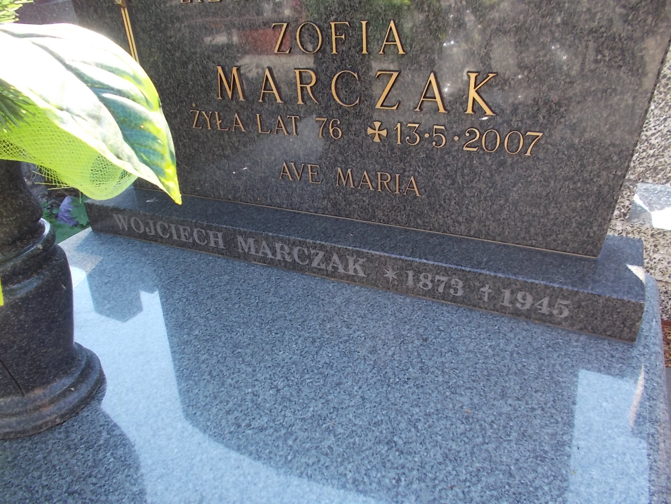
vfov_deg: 53.1
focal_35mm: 26
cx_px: 336
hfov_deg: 67.3
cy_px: 252
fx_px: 504
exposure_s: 1/100
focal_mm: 4.6
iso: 80
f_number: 3.2
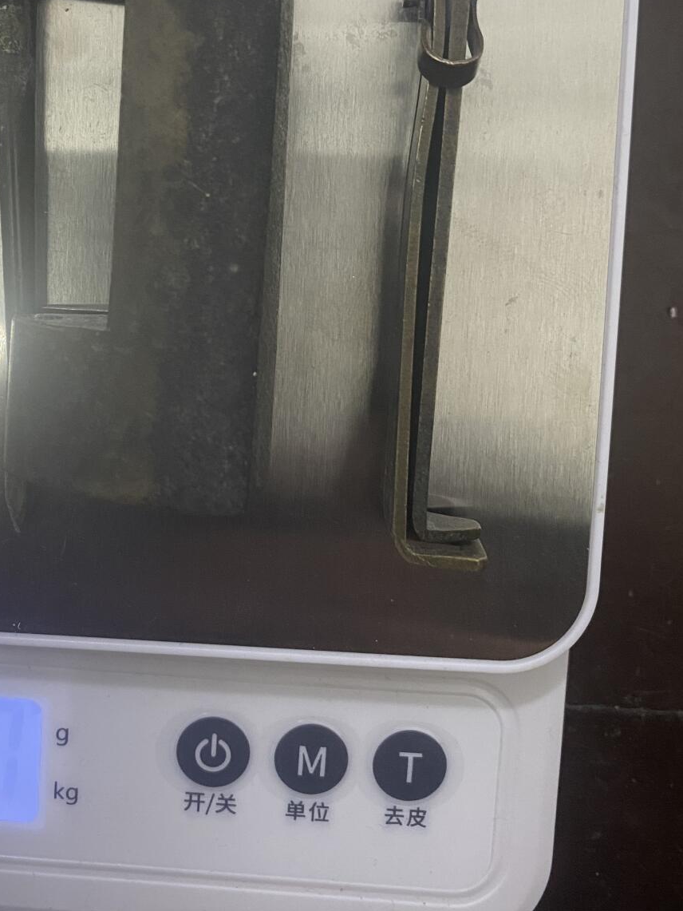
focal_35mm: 41
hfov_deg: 34.6
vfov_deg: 45.0
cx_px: 189
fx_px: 1078
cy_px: 291
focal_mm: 4.25
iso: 250
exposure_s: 1/50
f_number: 1.8
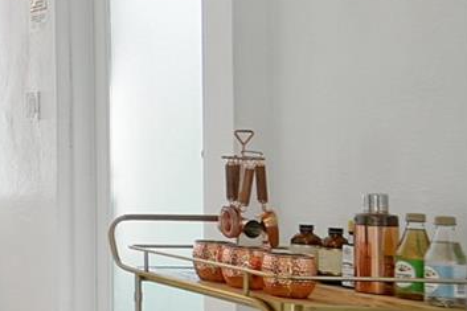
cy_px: 135
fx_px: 882
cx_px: -583
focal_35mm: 68
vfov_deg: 20.0
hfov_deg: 16.5
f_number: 6.3
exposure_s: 1/25
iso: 100
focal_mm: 10
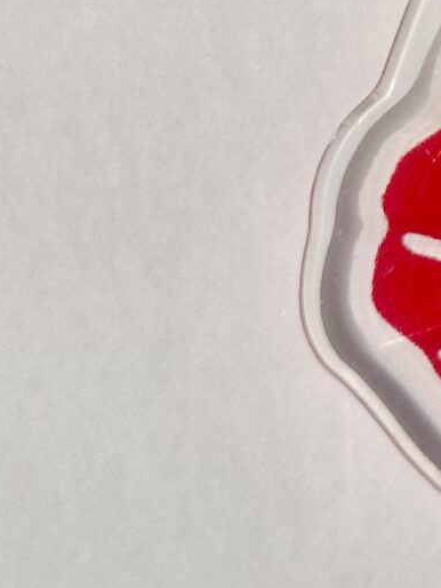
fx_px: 4056
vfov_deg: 8.1
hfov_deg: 6.0
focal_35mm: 239
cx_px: 925
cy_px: -252
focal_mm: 6.86
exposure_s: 1/3367
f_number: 1.78
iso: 64
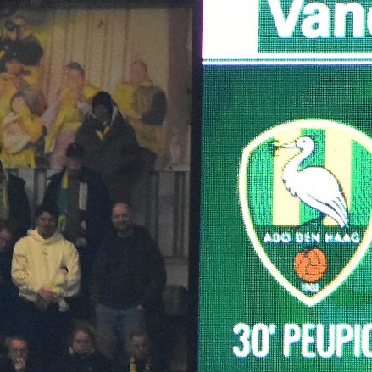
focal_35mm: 892
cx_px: 572
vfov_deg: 2.0
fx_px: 10845
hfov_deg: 2.0
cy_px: 296
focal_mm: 160
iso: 4000
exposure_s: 1/100
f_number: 5.6
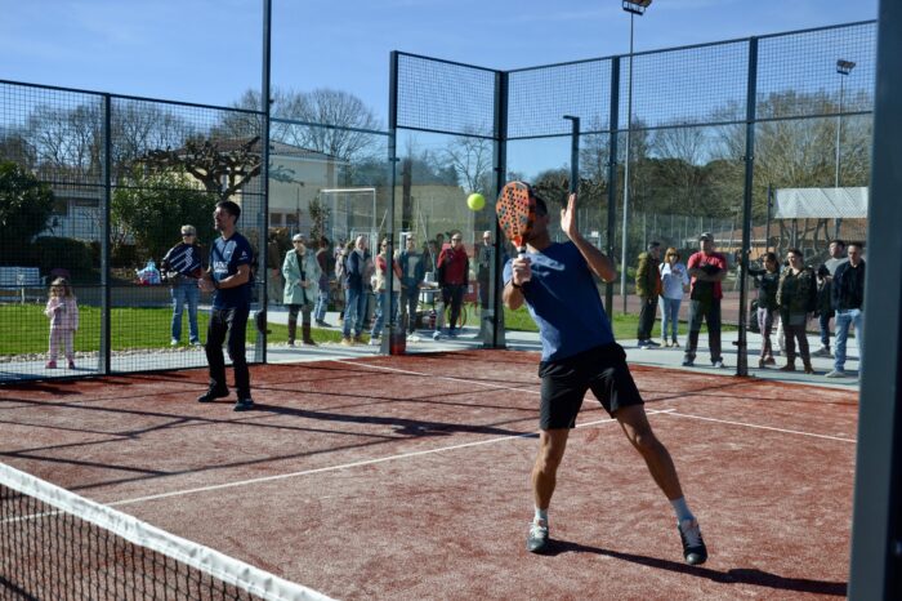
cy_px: 300
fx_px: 977
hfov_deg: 49.6
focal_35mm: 39
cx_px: 451
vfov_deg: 34.2
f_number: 6.3
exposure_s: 1/1600
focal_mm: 26
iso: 400
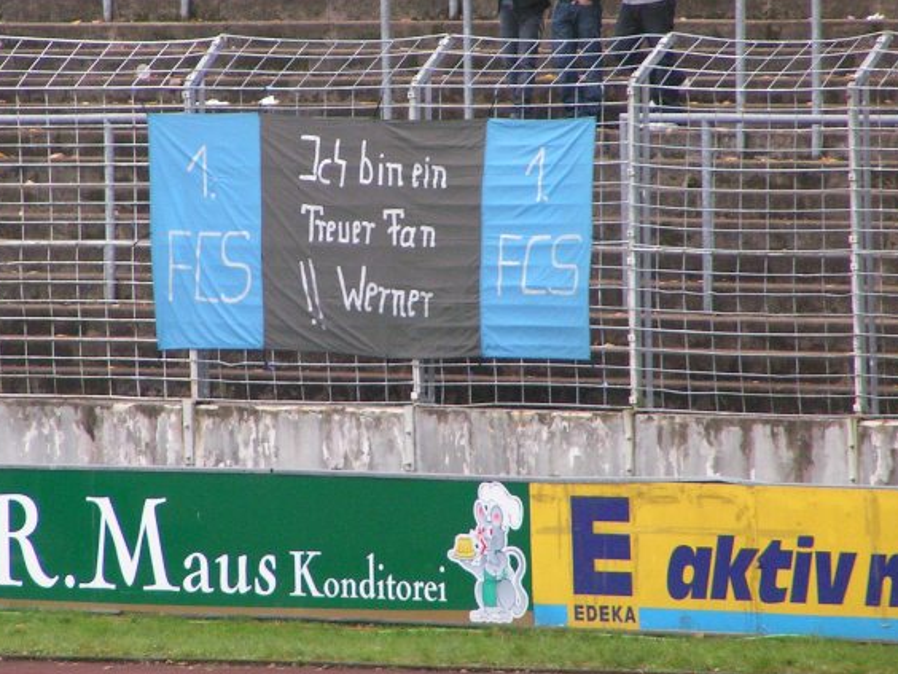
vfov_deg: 2.8
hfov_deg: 3.7
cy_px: 247
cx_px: 360
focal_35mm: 539
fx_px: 13983
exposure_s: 1/320
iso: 200
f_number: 3.5
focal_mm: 58
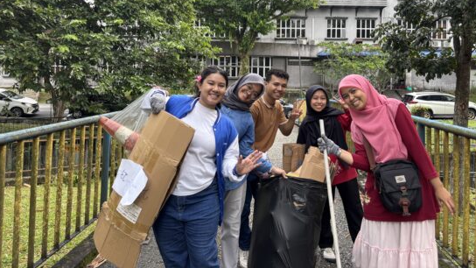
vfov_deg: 39.6
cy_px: 87
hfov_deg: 66.1
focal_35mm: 29
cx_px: 235
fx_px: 366
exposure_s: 1/373
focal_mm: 5.96
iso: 50
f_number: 1.6
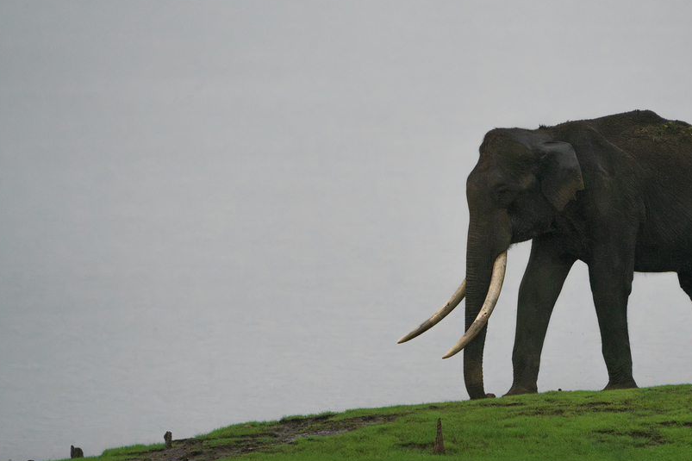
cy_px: 301
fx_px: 16373
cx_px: 464
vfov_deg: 1.6
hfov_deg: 2.4
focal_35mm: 852
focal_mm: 600
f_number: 6.3
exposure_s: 1/6400
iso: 3200
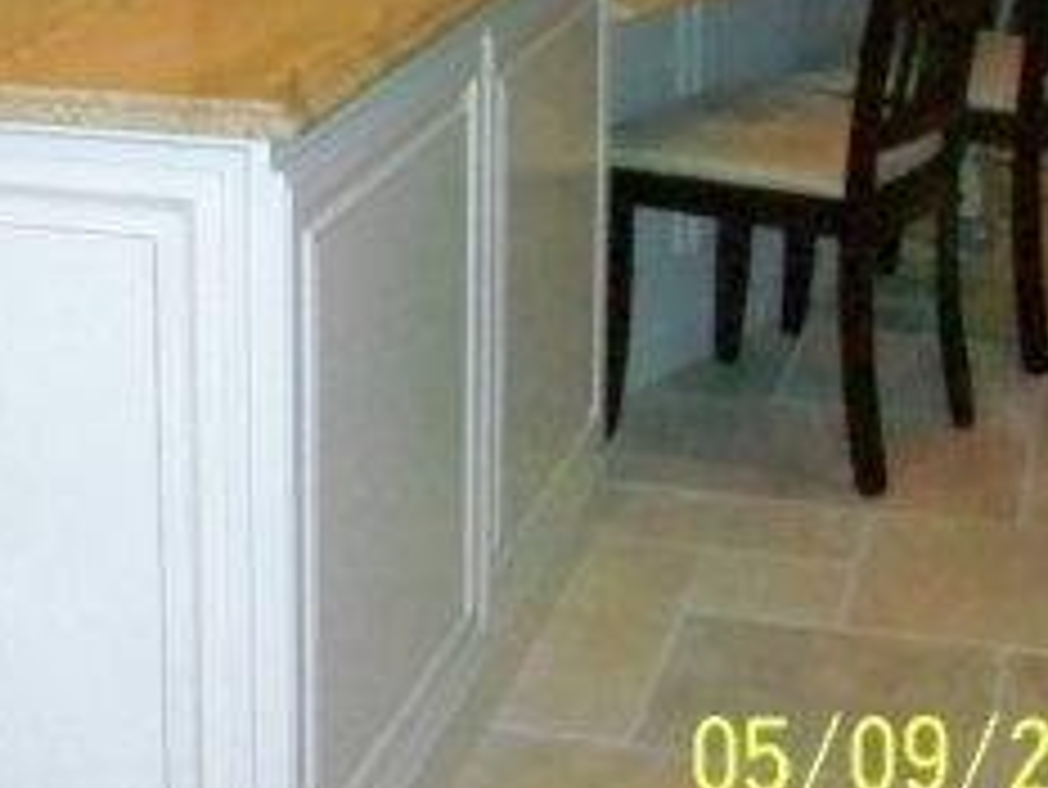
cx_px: 49
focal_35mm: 79
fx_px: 2393
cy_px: -9
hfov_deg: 23.8
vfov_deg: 18.2
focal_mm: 5.7
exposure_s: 1/125
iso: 400
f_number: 2.8
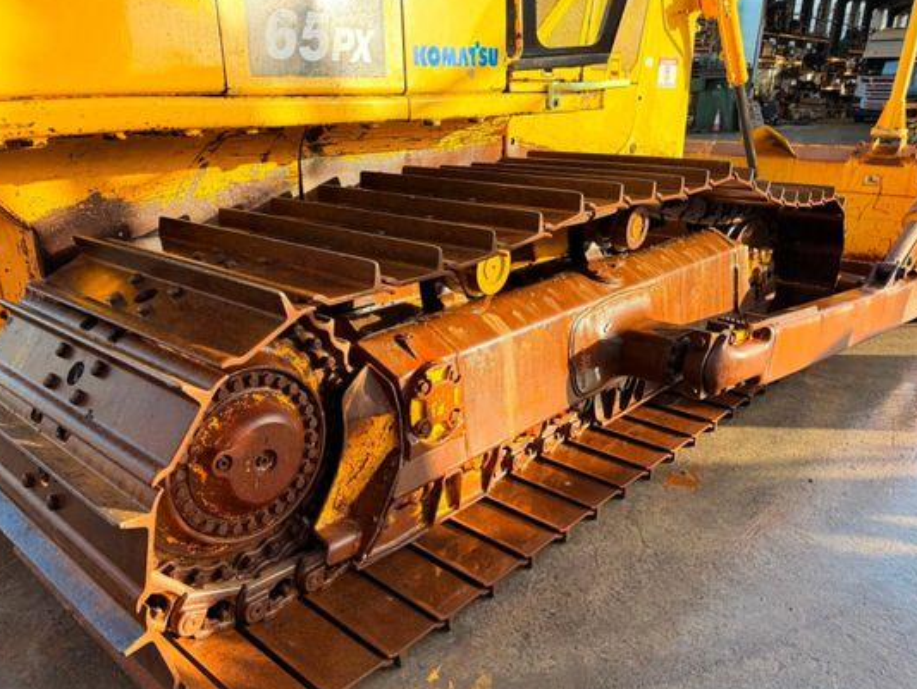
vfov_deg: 51.3
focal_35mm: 27
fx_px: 715
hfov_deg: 65.1
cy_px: 376
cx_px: 408
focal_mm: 6.76
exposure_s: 1/571
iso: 100
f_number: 1.78
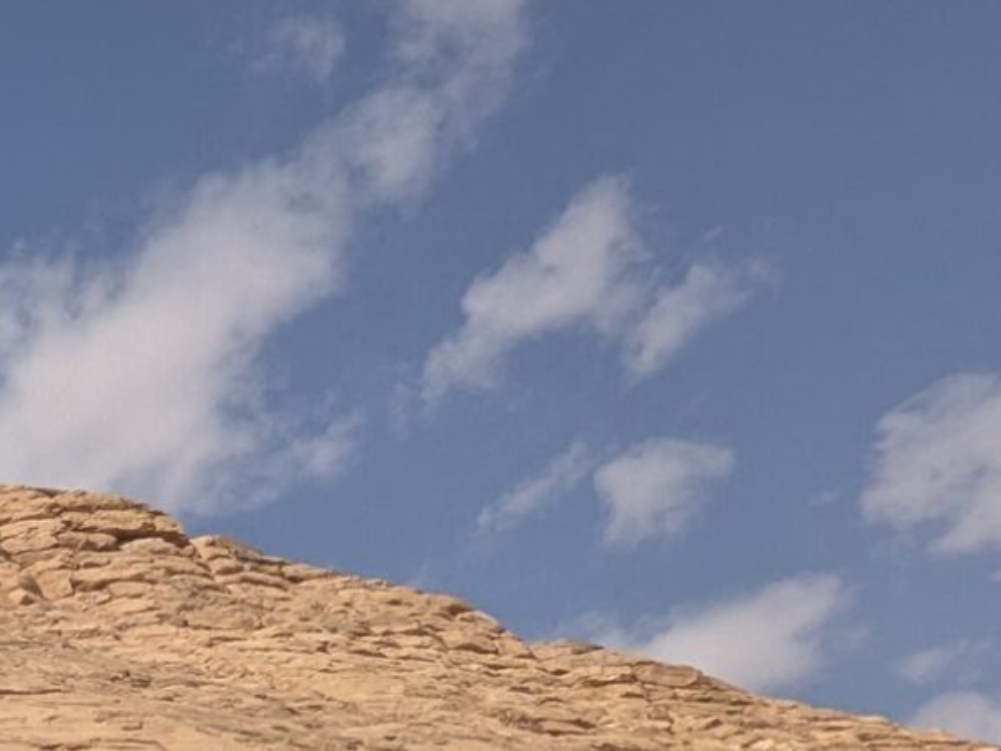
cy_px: 1231
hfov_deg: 16.7
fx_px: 2082
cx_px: -1186
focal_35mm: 72
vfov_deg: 17.6
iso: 33
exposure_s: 1/1776
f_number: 2.2
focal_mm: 2.22
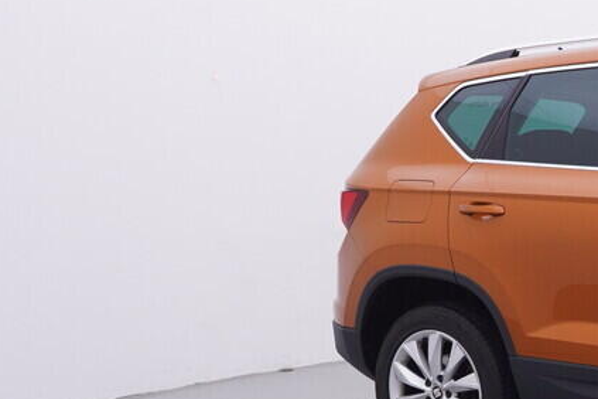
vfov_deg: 17.7
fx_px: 1274
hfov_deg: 23.0
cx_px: 806
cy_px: 297
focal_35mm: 77
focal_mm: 15
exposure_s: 1/80
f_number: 5
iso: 200
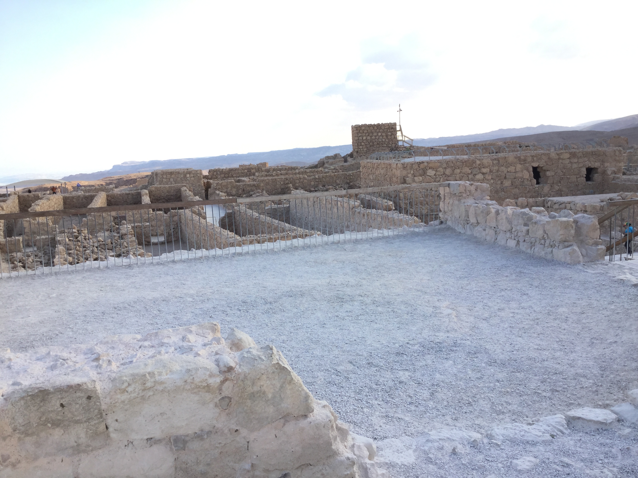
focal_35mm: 31
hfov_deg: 58.4
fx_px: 571
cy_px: 239
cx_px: 319
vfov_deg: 45.4
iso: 25
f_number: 2.4
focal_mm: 3.3
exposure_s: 1/466
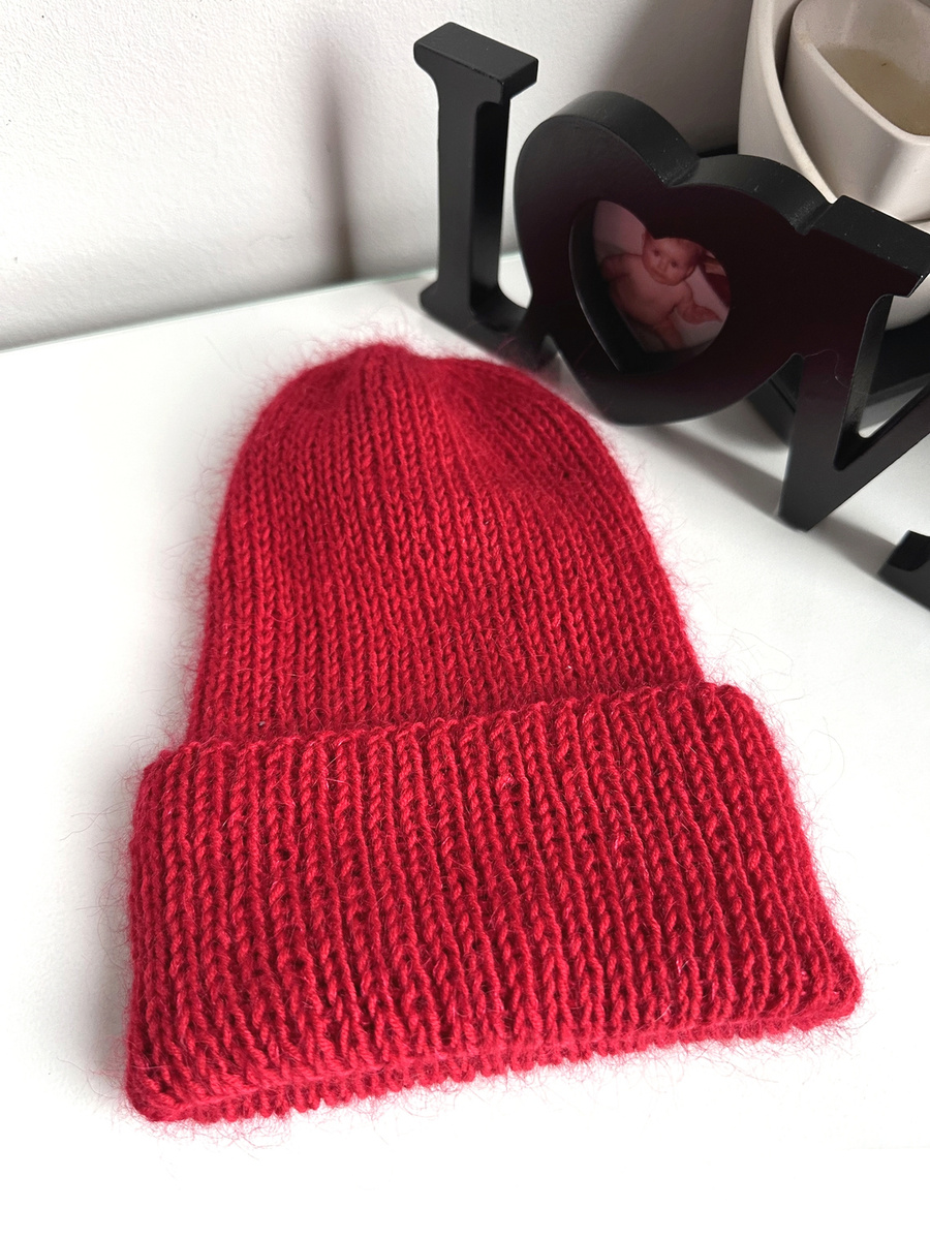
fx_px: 860
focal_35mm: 24
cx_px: 465
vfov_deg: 71.6
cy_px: 620
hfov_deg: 56.8
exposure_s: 1/60
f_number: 1.78
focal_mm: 6.86
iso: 320
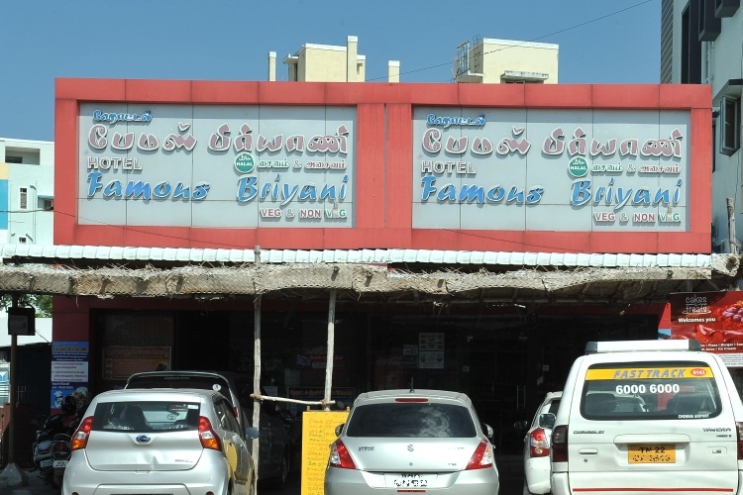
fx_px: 1032
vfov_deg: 27.0
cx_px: 372
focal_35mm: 50
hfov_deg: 39.6
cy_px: 248
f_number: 16
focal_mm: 50
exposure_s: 1/125
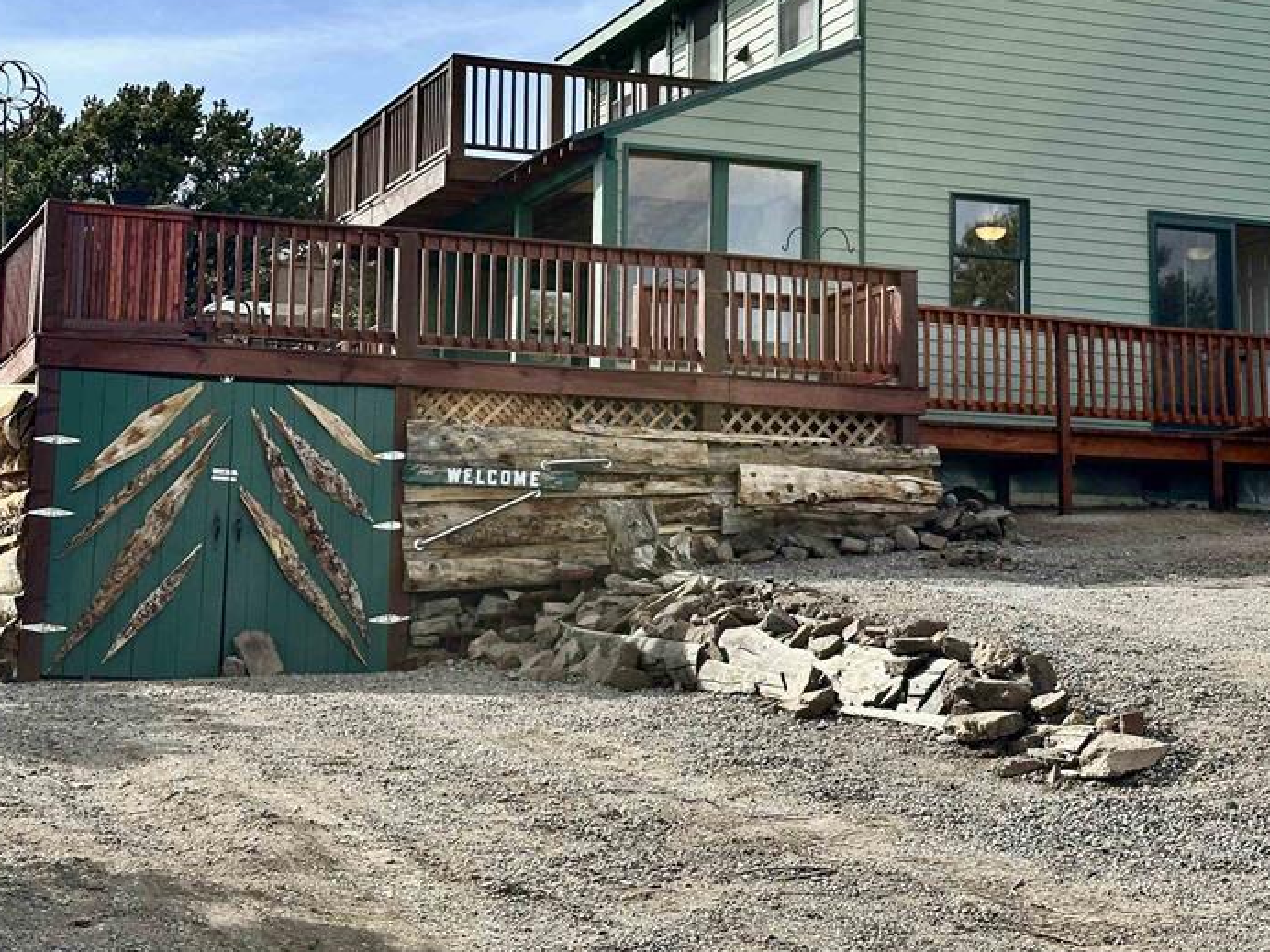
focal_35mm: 71
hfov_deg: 27.4
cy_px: 270
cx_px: 710
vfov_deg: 20.6
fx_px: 2605
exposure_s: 1/3472
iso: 64
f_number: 1.78
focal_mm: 6.86
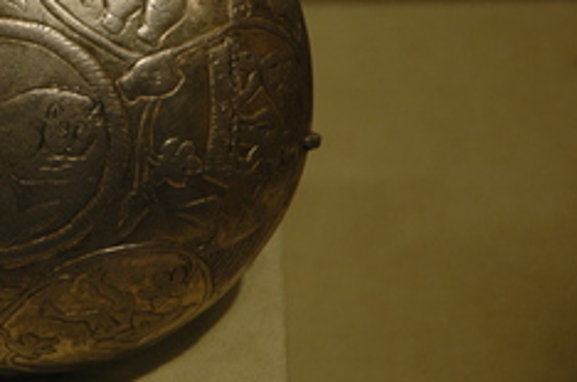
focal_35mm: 226
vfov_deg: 6.0
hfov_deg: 9.1
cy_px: 37
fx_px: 3615
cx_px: 69
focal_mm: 80
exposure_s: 1/25
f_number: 5.3
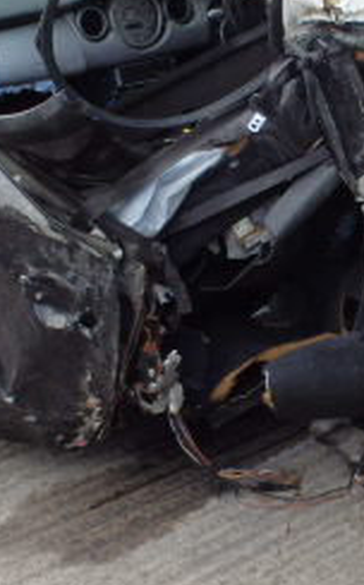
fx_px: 1241
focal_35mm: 78
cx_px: 431
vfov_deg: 26.4
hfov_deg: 16.1
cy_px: 235
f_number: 3.9
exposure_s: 1/125
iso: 125
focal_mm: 5
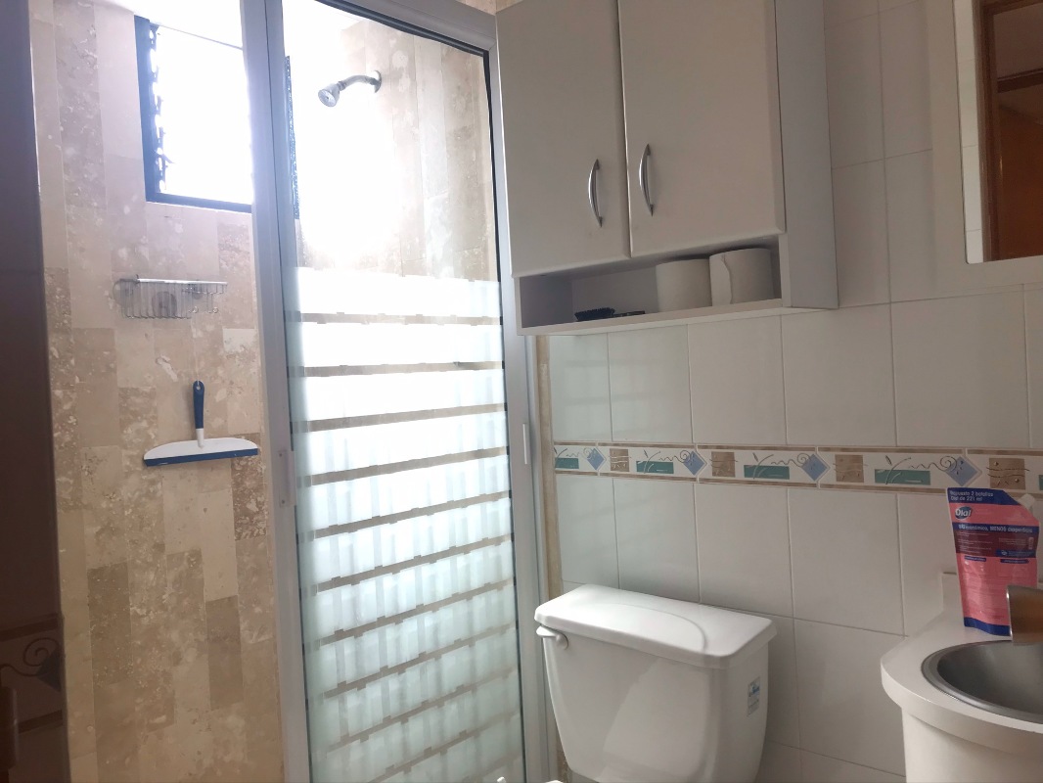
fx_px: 844
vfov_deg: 49.8
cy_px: 392
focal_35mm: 28
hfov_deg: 63.4
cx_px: 522
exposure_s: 1/60
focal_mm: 3.99
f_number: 1.8
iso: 25
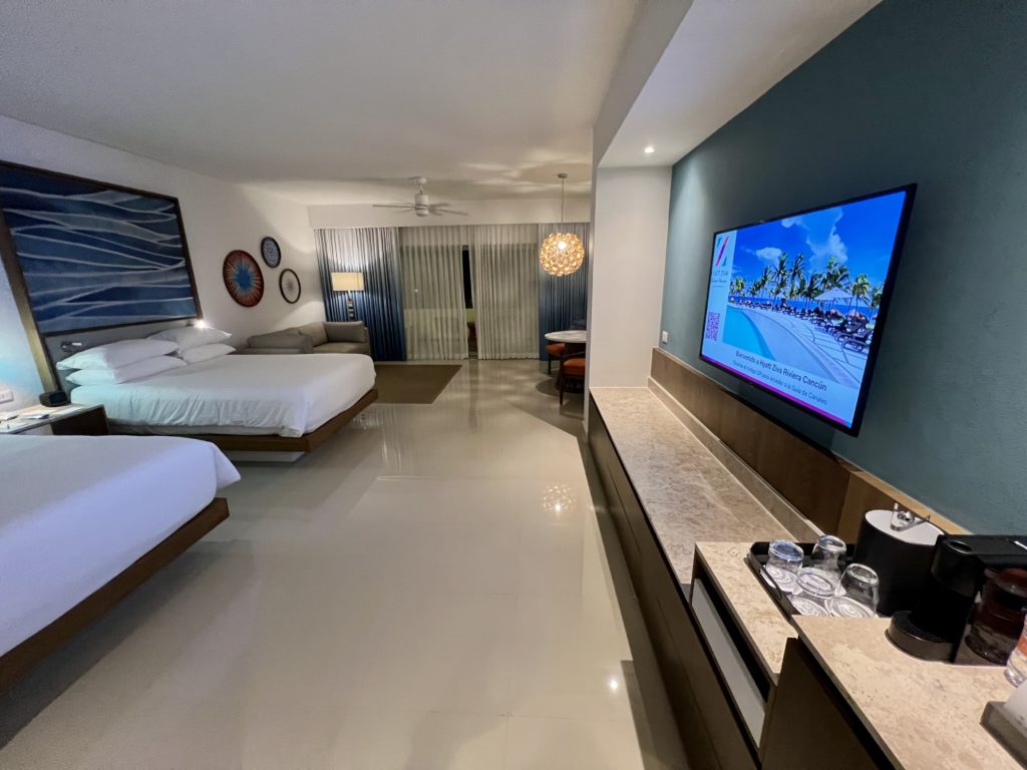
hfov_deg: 106.2
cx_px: 514
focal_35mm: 13
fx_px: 386
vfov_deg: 89.9
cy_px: 385
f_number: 1.8
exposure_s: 1/60
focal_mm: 1.57
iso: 500
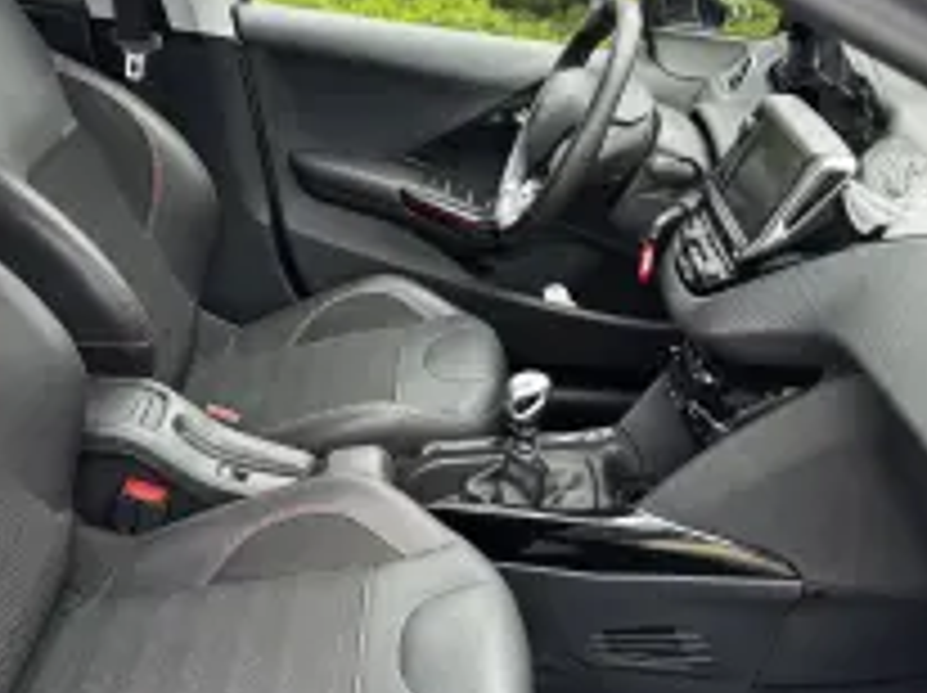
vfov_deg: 34.0
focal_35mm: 42
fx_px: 1123
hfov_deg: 44.8
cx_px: 459
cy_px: 450
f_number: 1.78
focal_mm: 6.76
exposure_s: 1/185
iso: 64
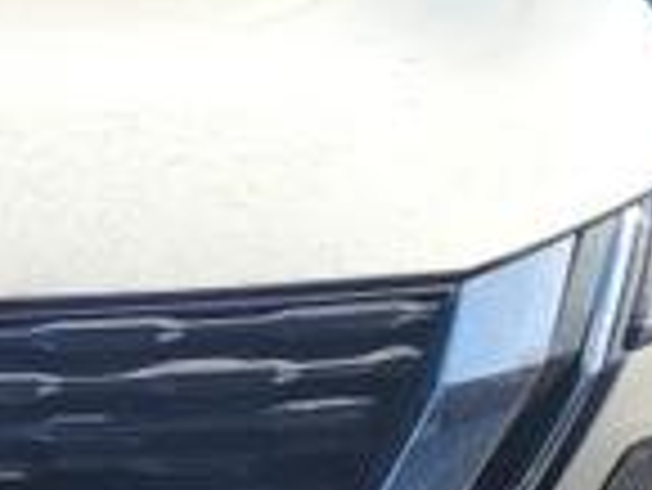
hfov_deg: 22.8
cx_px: -94
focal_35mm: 80
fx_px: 1508
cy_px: 477
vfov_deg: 18.1
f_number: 1.8
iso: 50
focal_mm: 6.4
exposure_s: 1/521
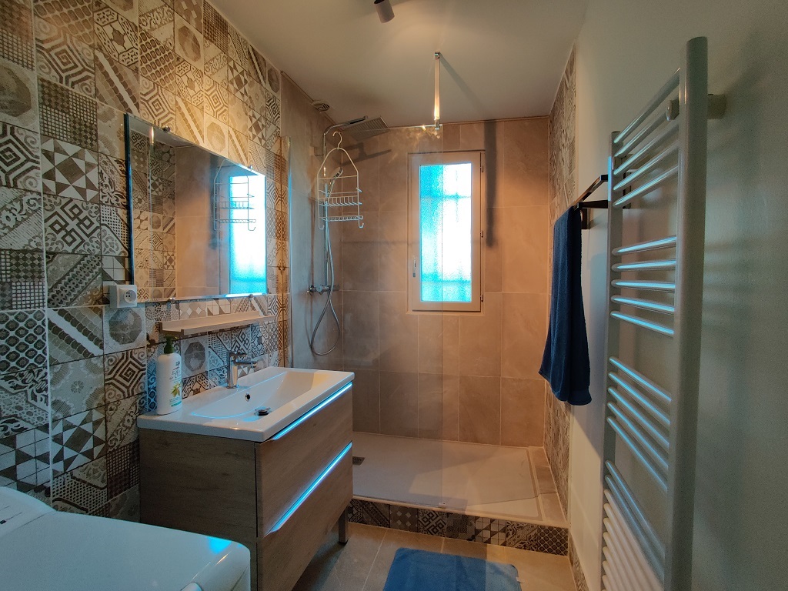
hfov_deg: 106.2
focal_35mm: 13
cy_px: 296
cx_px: 394
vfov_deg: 89.9
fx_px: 296
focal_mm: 2.25
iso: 160
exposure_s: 1/33
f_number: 2.2
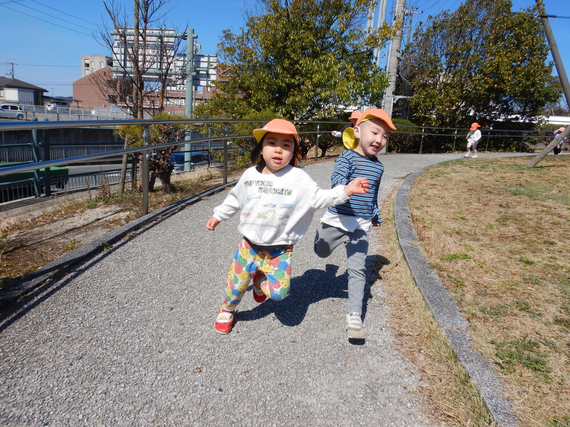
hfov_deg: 71.6
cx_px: 285
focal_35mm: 24
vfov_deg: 56.8
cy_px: 214
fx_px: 395
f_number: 4.1
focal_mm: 4.3
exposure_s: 1/1500
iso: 125
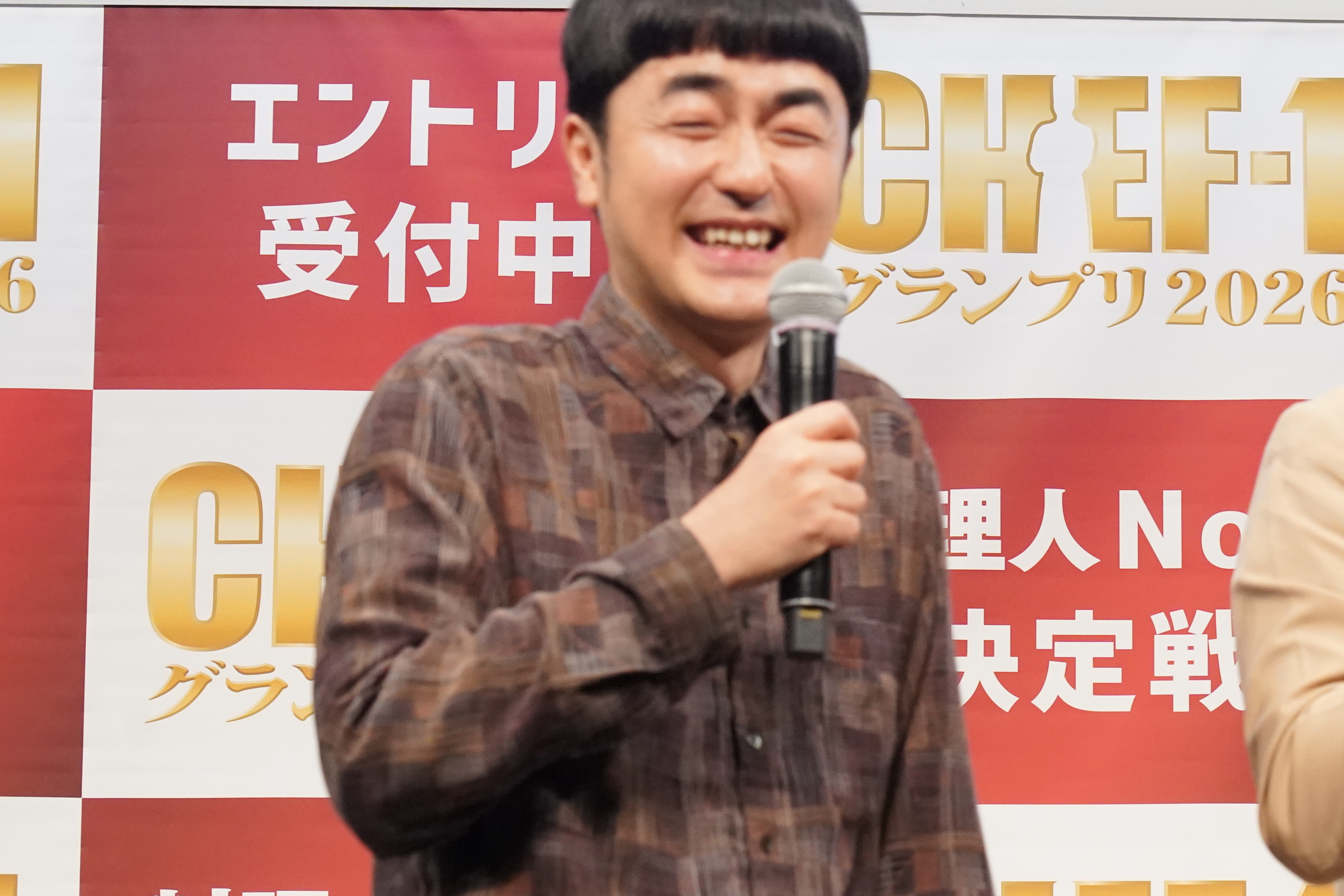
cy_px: 485
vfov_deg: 6.9
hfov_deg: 10.3
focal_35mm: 198
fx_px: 7391
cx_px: 1161
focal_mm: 105
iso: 5000
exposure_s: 1/160
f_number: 6.3
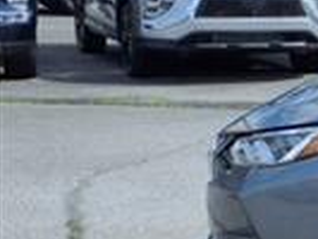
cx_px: 763
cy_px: 105
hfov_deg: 12.1
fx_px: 1195
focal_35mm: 130
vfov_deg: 11.4
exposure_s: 1/2000
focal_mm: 3.58
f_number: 1.9
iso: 40
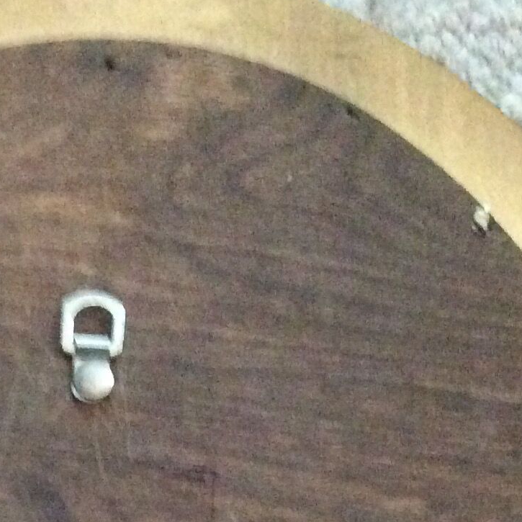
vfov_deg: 16.0
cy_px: 753
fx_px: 1723
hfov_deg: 17.0
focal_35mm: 101
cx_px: 82
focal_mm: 3.3
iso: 500
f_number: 2.4
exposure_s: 1/17
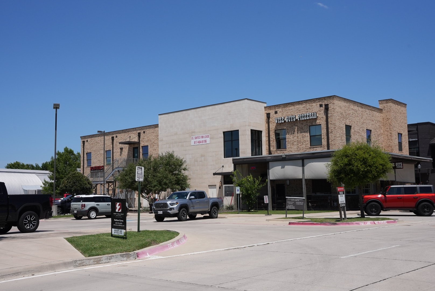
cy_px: 146
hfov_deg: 48.4
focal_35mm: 40
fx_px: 484
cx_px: 218
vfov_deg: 33.5
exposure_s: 1/2500
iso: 1000
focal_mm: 40
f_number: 11
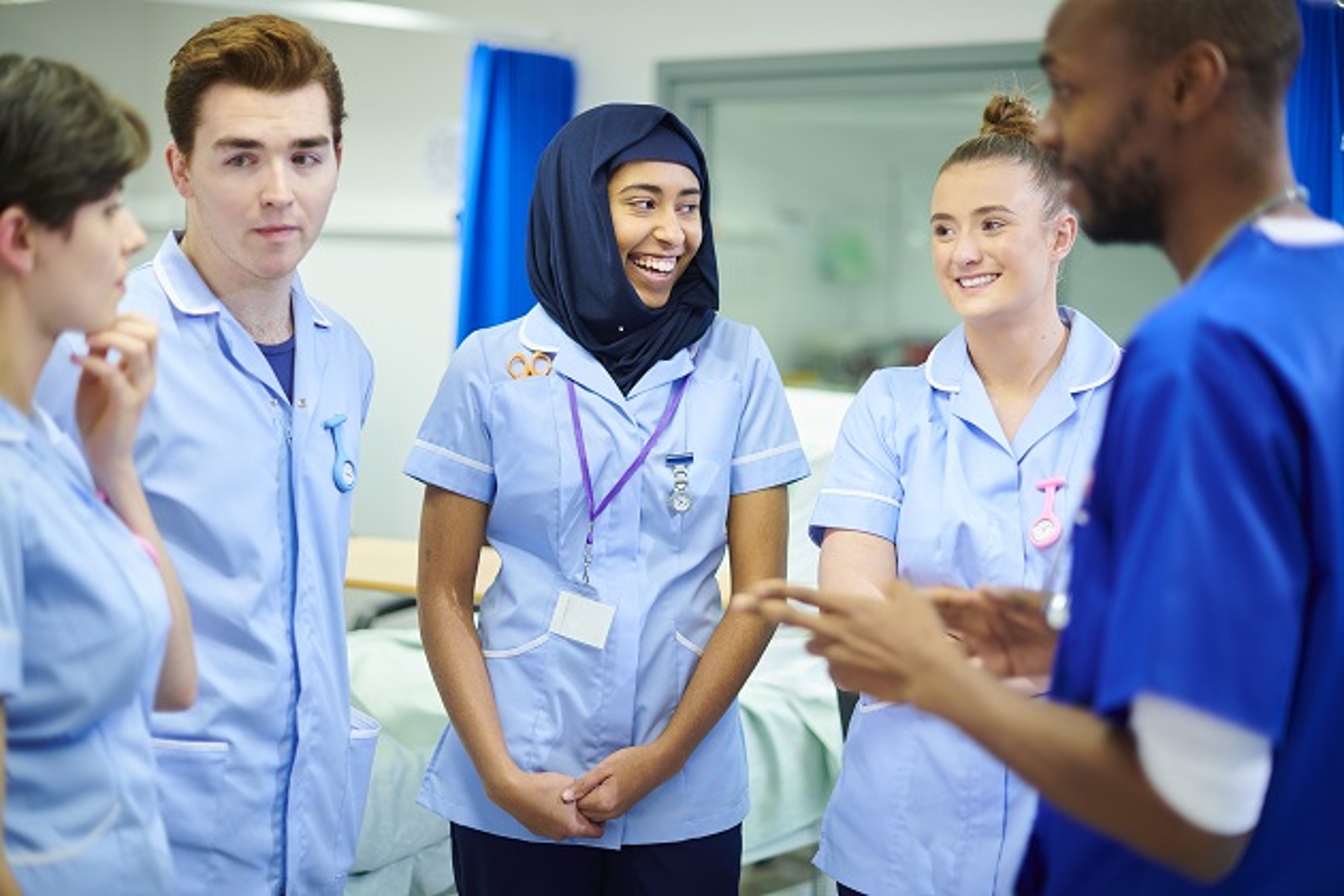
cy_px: 448
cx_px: 672
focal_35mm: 50
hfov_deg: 39.6
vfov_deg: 27.0
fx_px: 1867
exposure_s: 1/100
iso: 200
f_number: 2
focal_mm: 50
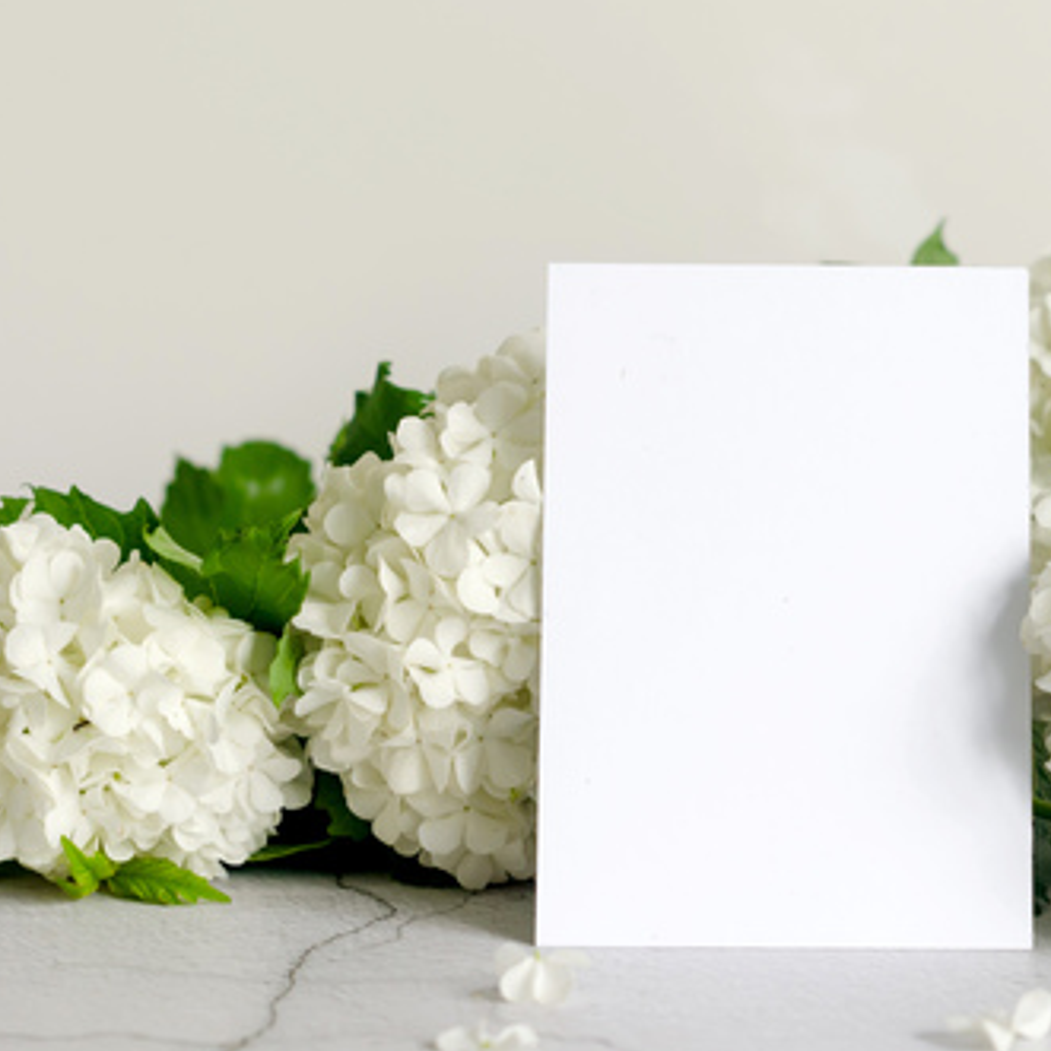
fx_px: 3950
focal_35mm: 115
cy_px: 484
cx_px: 881
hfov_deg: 15.0
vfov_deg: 15.2
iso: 250
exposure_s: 1/60
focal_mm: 50
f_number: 5
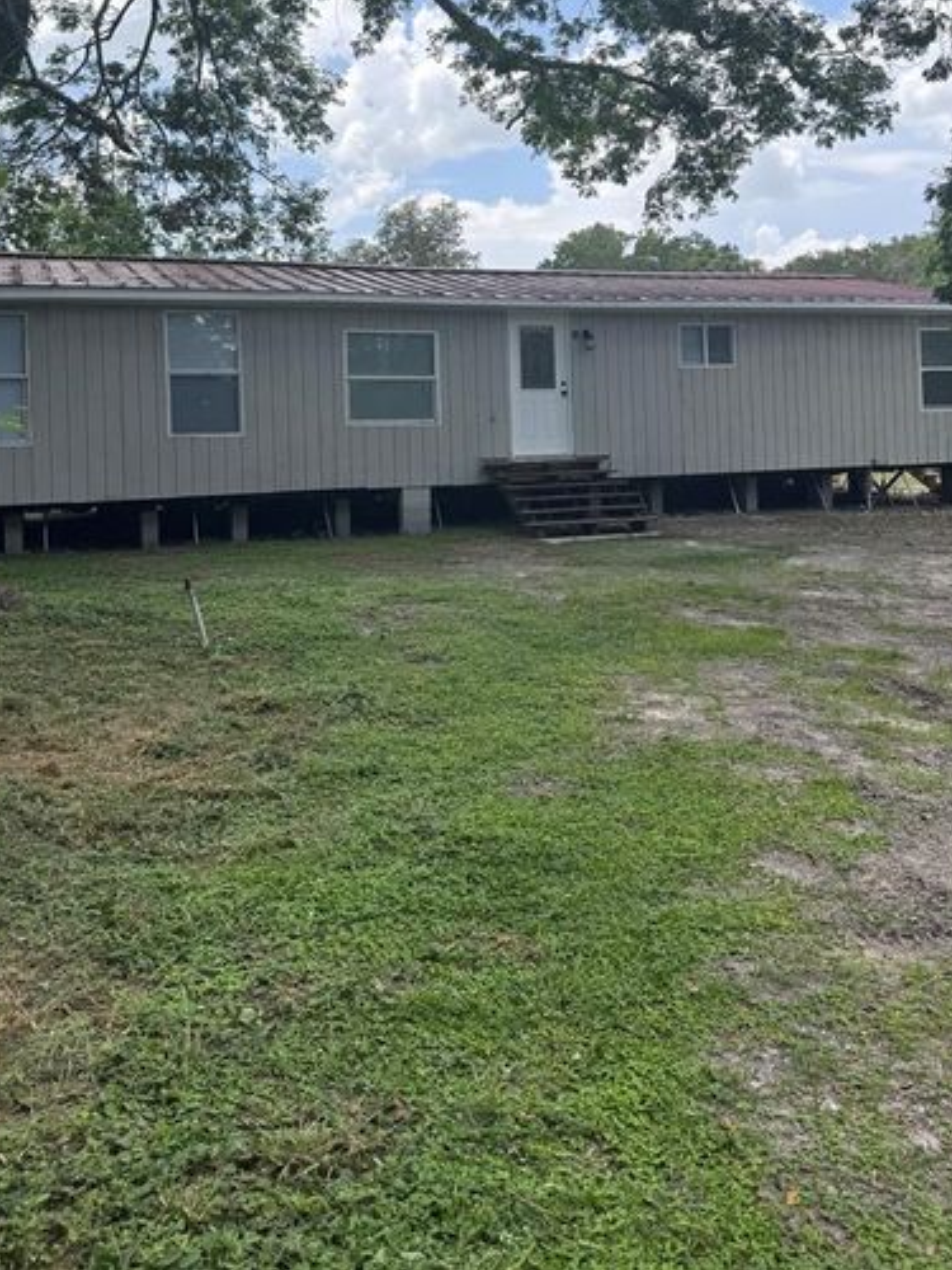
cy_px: 425
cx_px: 480
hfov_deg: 44.2
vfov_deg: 55.6
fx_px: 1173
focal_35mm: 32
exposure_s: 1/1425
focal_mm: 6.76
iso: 80
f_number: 1.78
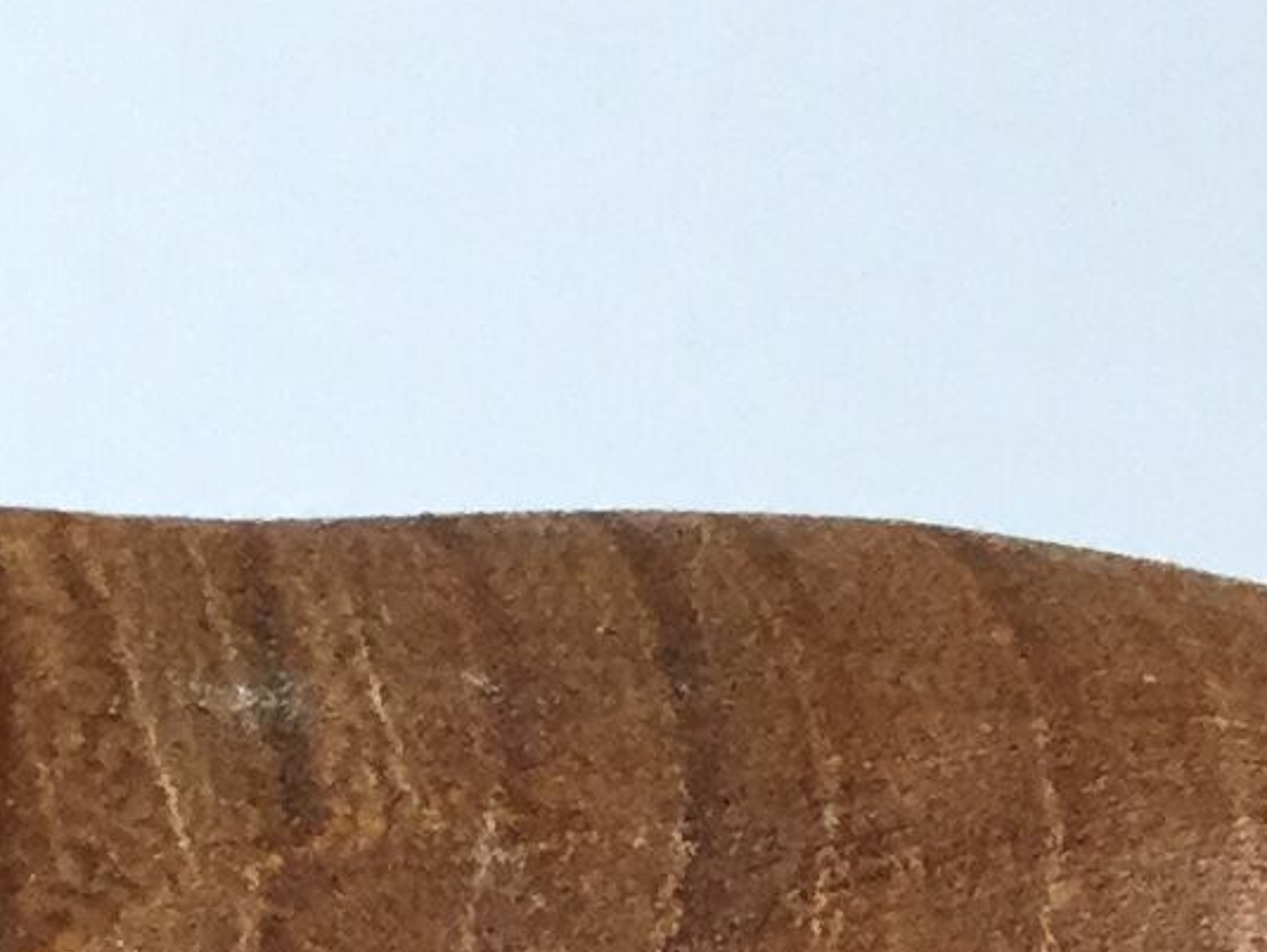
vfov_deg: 7.6
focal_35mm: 189
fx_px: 6922
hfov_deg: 10.0
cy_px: 1802
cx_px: -805
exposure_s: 1/33
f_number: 2.4
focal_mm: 3.3
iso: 50
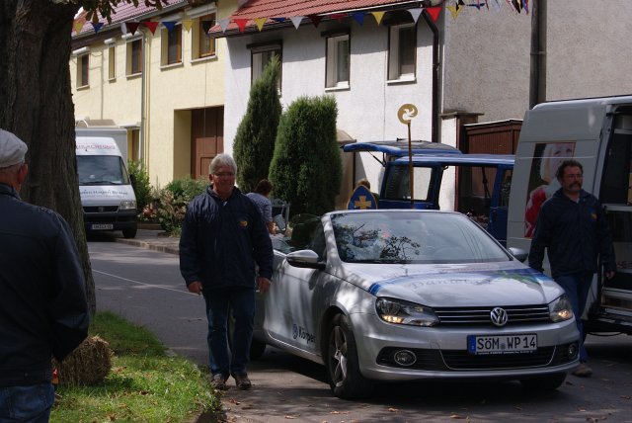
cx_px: 316
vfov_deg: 16.6
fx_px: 1450
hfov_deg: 24.6
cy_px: 212
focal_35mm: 82
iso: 100
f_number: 10
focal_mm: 55
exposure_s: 1/125
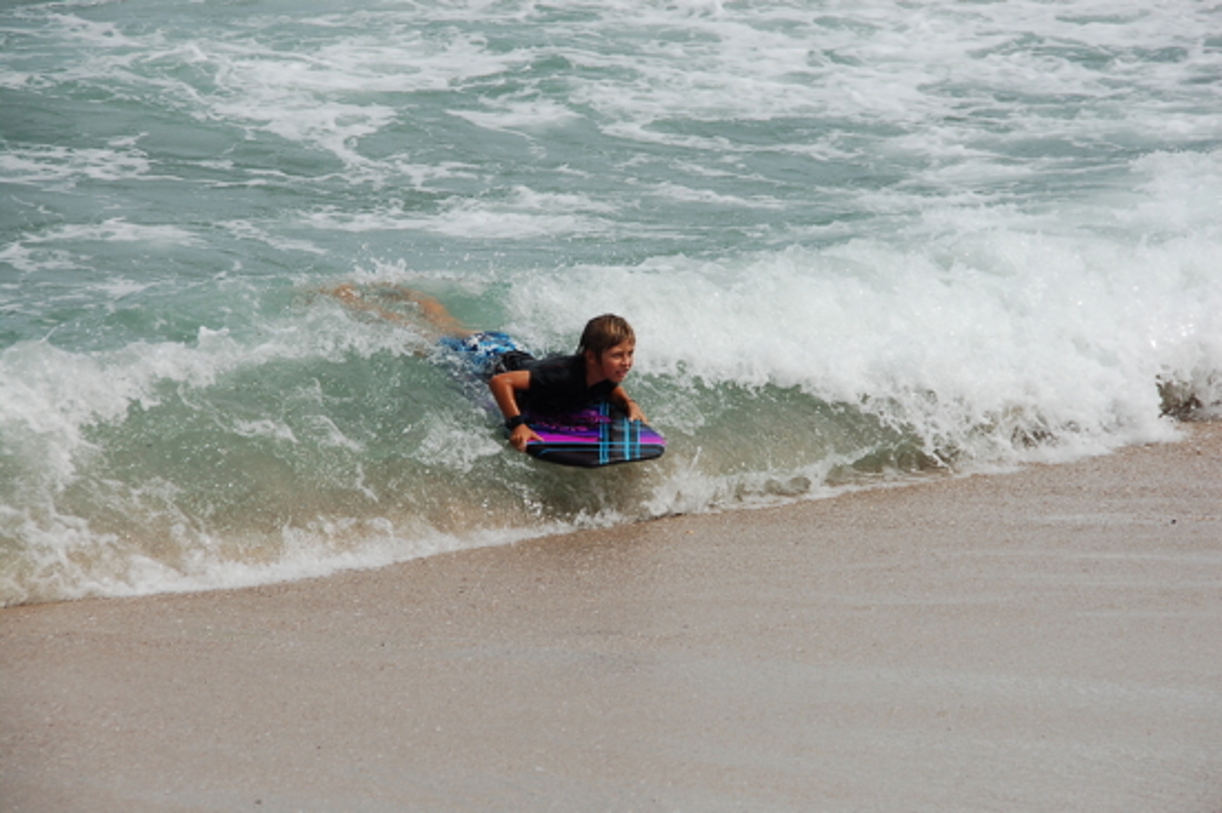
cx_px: 611
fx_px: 5903
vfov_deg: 7.9
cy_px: 406
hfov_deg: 11.8
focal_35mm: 174
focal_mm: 116
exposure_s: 1/800
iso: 200
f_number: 7.1
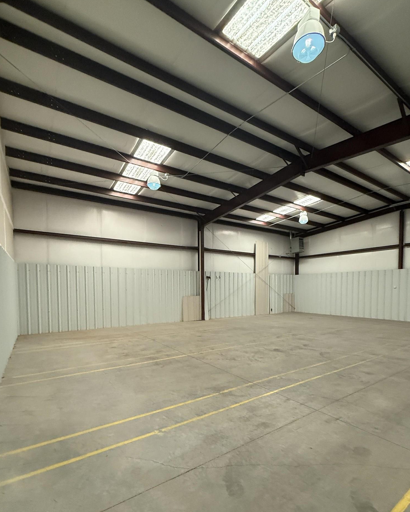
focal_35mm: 17
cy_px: 302
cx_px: 211
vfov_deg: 88.7
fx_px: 258
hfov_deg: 77.0
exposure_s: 1/120
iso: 640
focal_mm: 2.22
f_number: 2.2
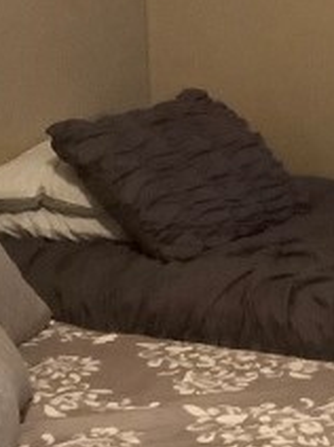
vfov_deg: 16.9
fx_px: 1455
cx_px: 292
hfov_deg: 13.0
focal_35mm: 113
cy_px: -34
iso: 800
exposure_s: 1/30
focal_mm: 3.3
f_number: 2.4
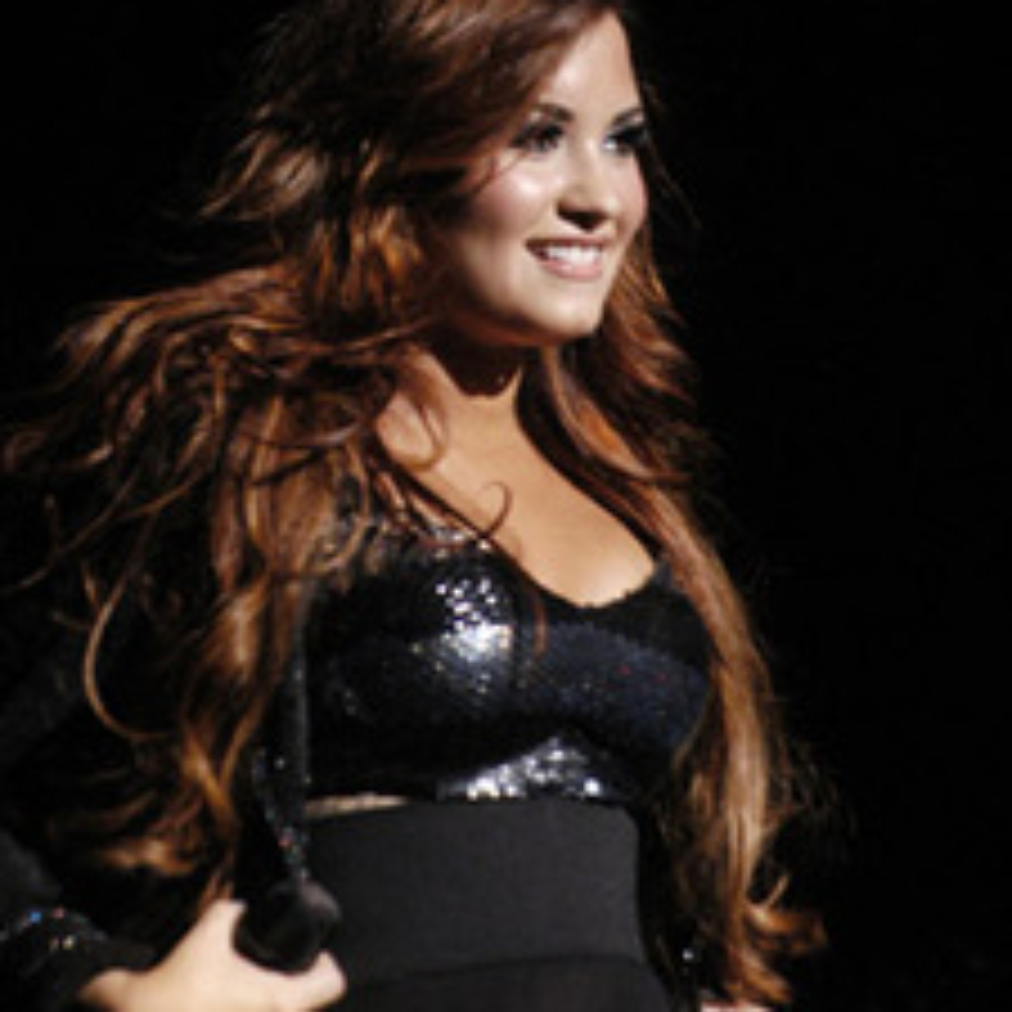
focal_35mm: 543
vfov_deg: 3.2
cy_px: 625
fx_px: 17960
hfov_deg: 3.2
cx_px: 484
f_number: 2.8
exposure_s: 1/250
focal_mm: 200
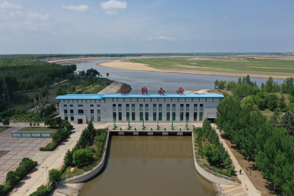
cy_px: 98
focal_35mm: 28
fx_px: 229
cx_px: 147
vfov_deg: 46.4
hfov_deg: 65.5
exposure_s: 1/500
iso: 100
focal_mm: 10.26
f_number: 6.3
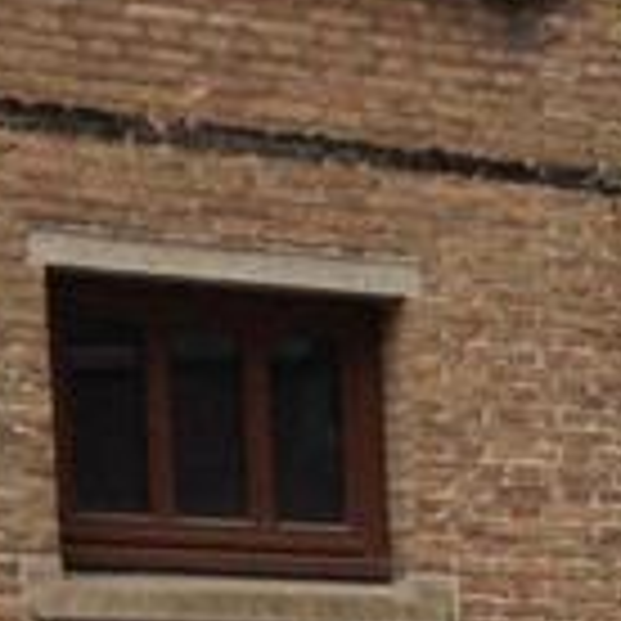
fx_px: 4404
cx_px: 1732
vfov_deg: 7.7
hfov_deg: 7.3
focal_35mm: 217
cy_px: 1300
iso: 80
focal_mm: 4.12
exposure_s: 1/120
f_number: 2.4
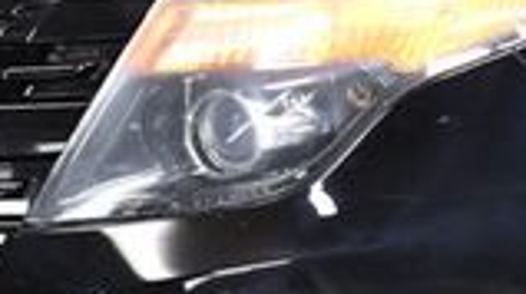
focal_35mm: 296
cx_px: 172
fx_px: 4124
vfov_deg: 4.1
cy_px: 268
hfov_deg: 7.3
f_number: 4.5
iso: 2000
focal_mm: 35
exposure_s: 1/125
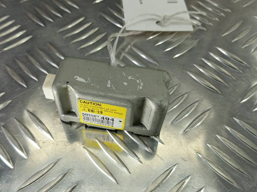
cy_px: 100
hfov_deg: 55.1
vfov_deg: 42.9
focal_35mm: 33
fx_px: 245
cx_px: 107
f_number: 1.6
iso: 119
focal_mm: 4.11
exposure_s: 1/100
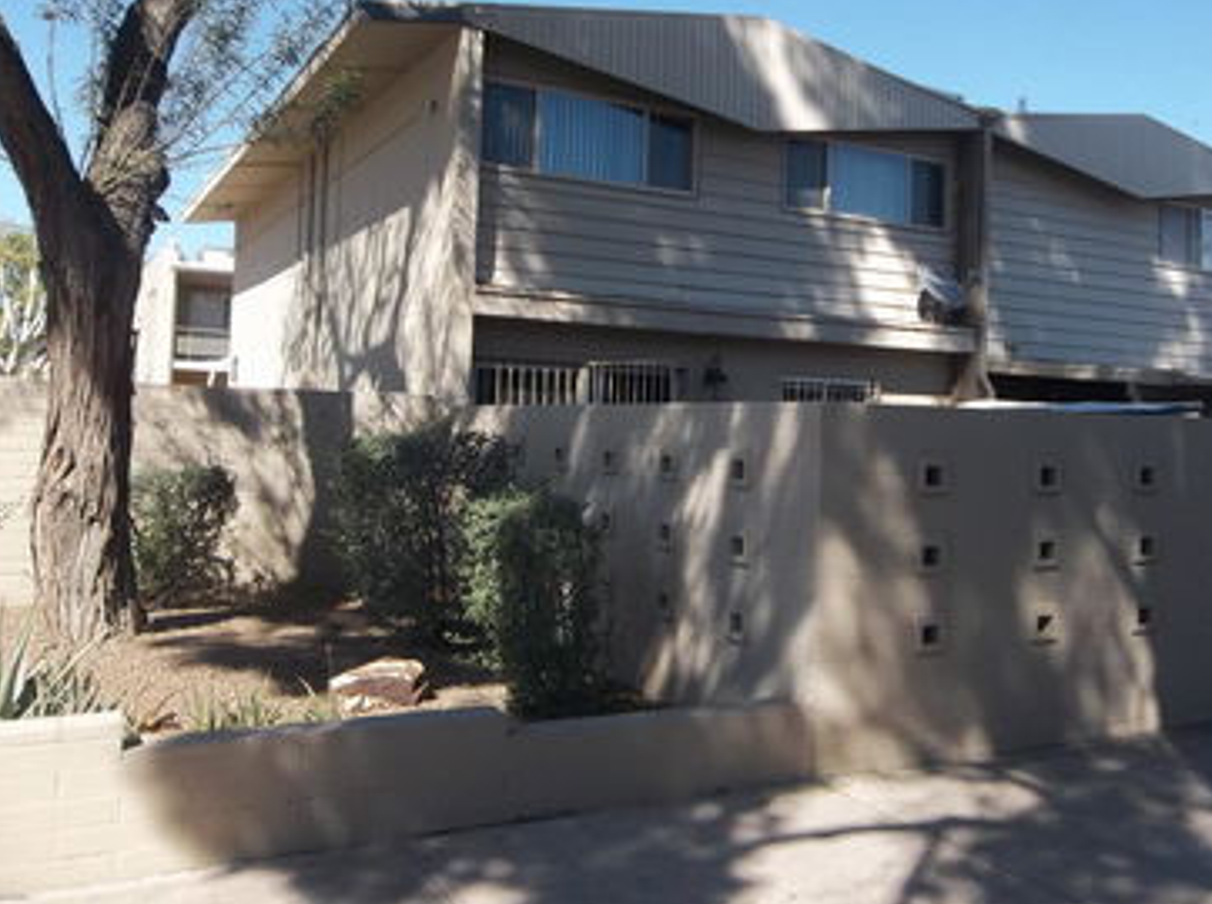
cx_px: 711
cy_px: 395
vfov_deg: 43.9
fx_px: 1118
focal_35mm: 32
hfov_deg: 56.6
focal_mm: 4.9
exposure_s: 1/100
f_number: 8.9
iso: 80
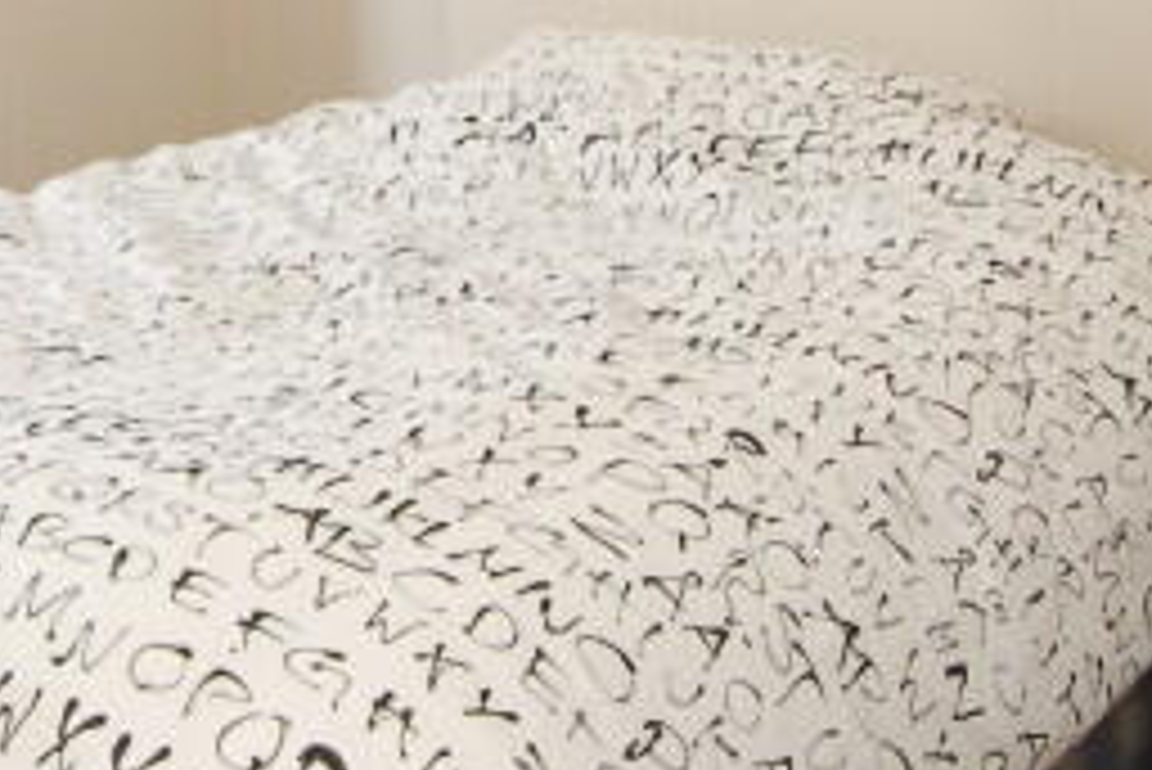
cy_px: -223
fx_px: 2689
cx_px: 248
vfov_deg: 15.5
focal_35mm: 84
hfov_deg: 23.8
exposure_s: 1/30
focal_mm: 14
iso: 640
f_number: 9
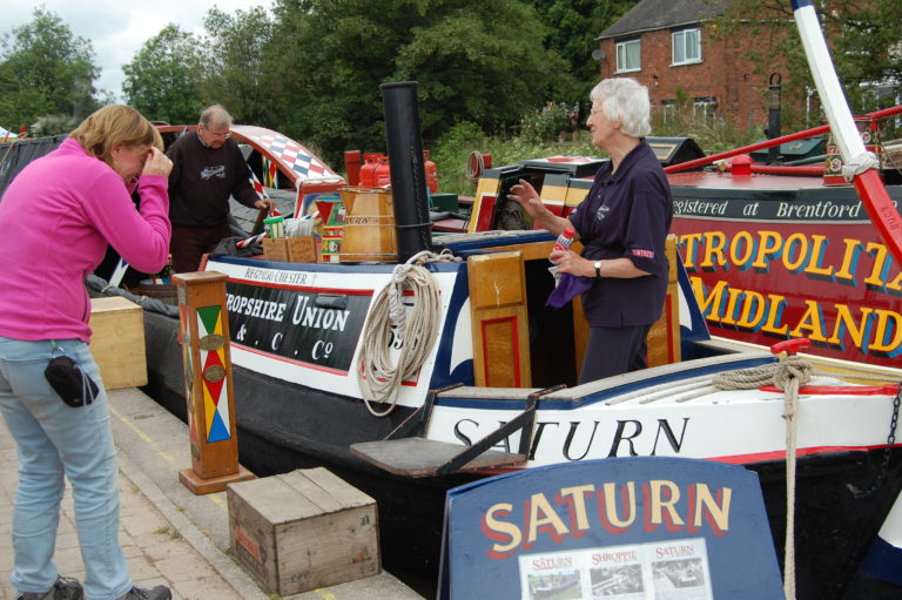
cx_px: 451
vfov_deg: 29.8
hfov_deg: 43.6
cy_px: 300
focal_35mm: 45
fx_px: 1127
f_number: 8
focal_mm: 30
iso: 200
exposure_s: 1/250
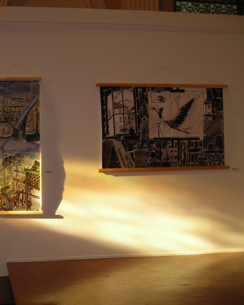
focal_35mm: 50
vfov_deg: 37.3
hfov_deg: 29.4
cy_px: 154
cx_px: 43
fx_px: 451
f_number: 3.2
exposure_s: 1/30
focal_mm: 6.3
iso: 50
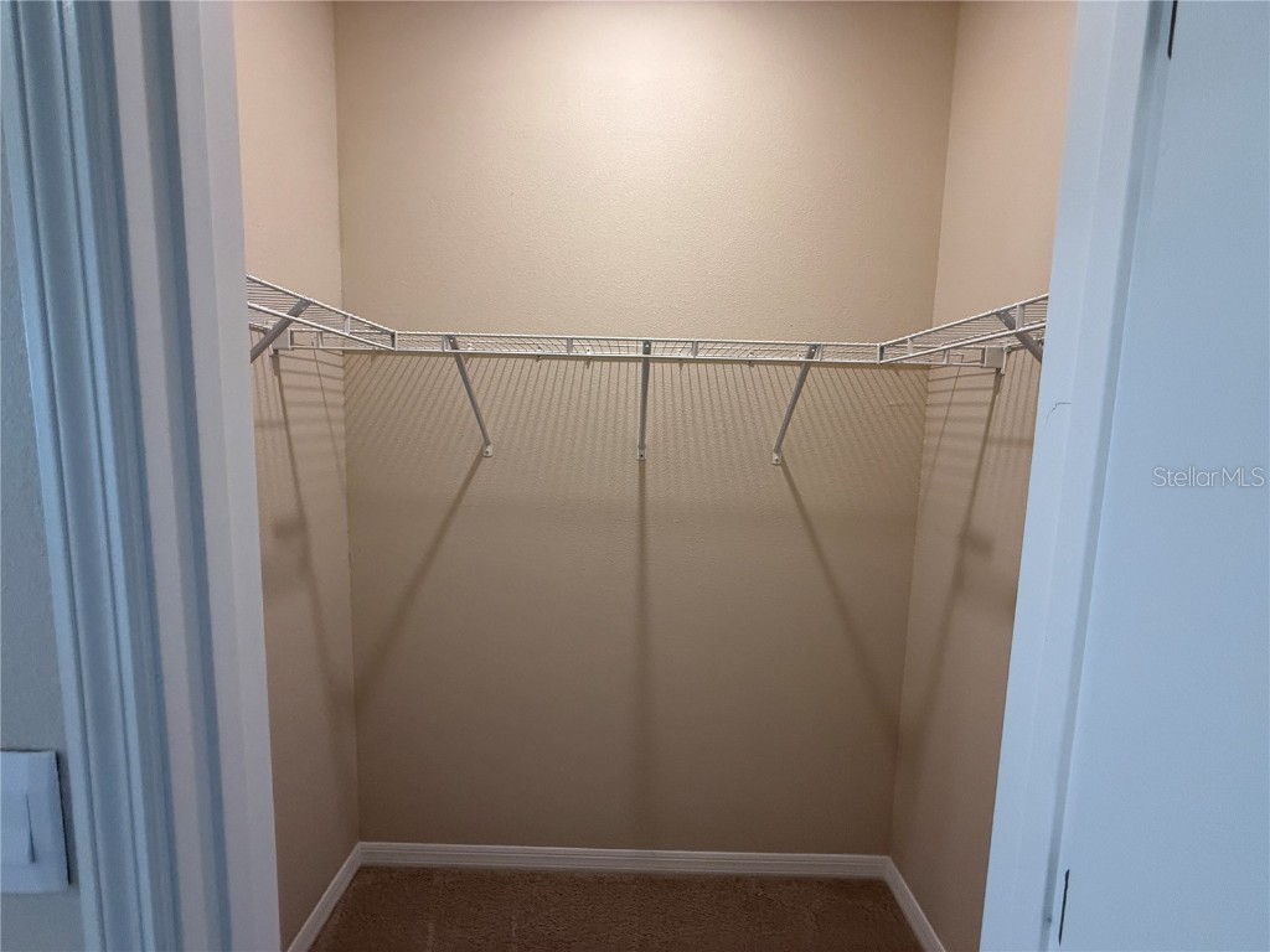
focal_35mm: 14
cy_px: 476
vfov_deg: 85.7
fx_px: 514
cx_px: 635
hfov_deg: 102.1
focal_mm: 2.22
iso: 320
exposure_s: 1/120
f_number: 2.2
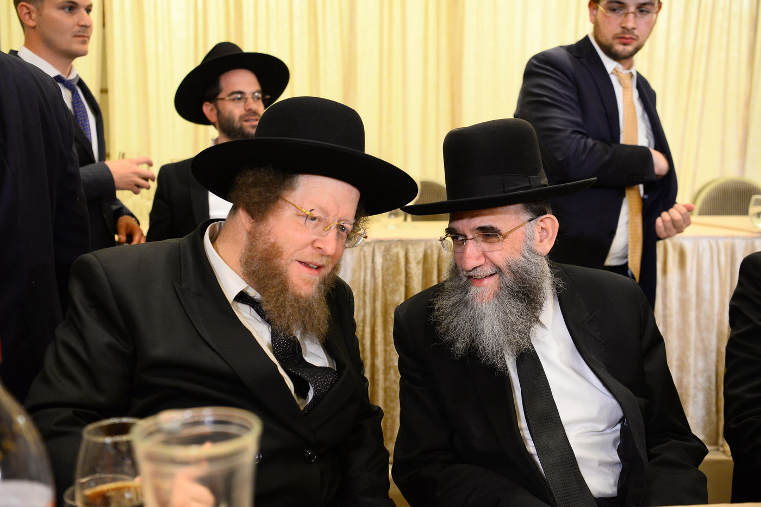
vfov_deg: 33.4
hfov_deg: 48.5
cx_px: 380
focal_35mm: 40
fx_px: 845
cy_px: 254
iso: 2500
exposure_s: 1/160
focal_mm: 40
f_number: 3.5
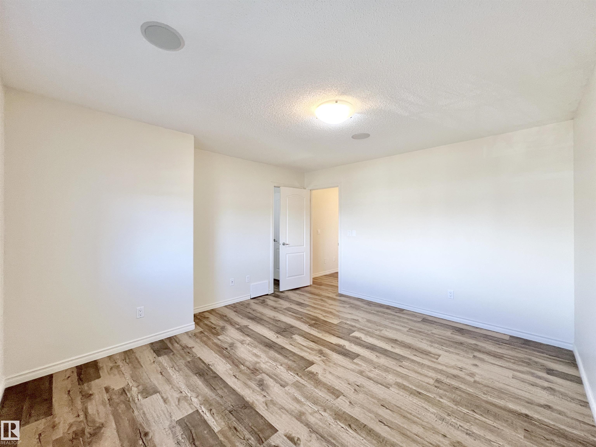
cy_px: 224
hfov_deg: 106.2
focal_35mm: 13
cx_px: 298
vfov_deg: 89.9
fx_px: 224
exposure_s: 1/120
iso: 125
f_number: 1.8
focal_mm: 1.57
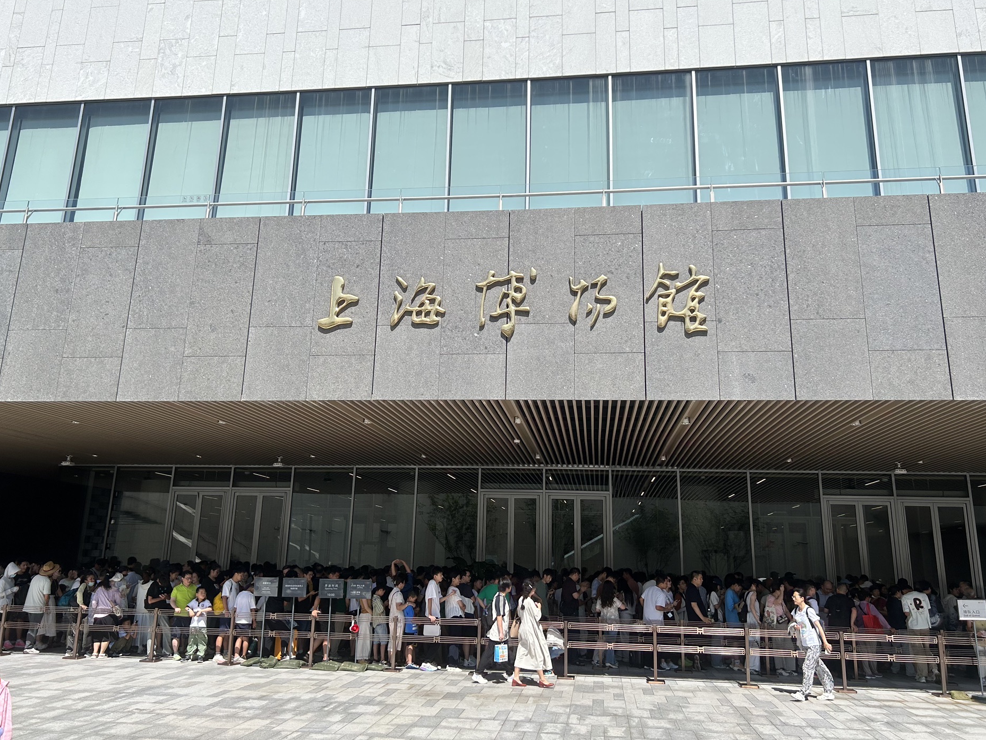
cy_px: 357
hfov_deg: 63.4
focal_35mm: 28
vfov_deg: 49.7
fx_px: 798
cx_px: 495
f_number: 1.5
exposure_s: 1/5319
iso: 50
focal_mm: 5.7
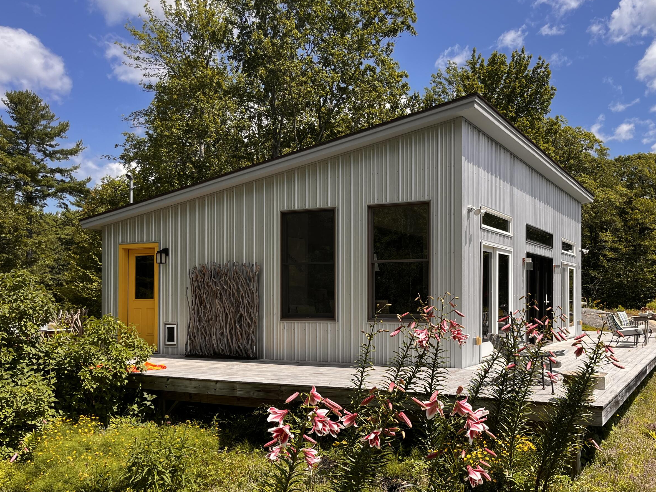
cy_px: 291
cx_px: 415
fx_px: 625
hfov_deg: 54.7
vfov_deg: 42.8
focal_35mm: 33
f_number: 1.6
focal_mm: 5.1
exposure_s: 1/2571
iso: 50
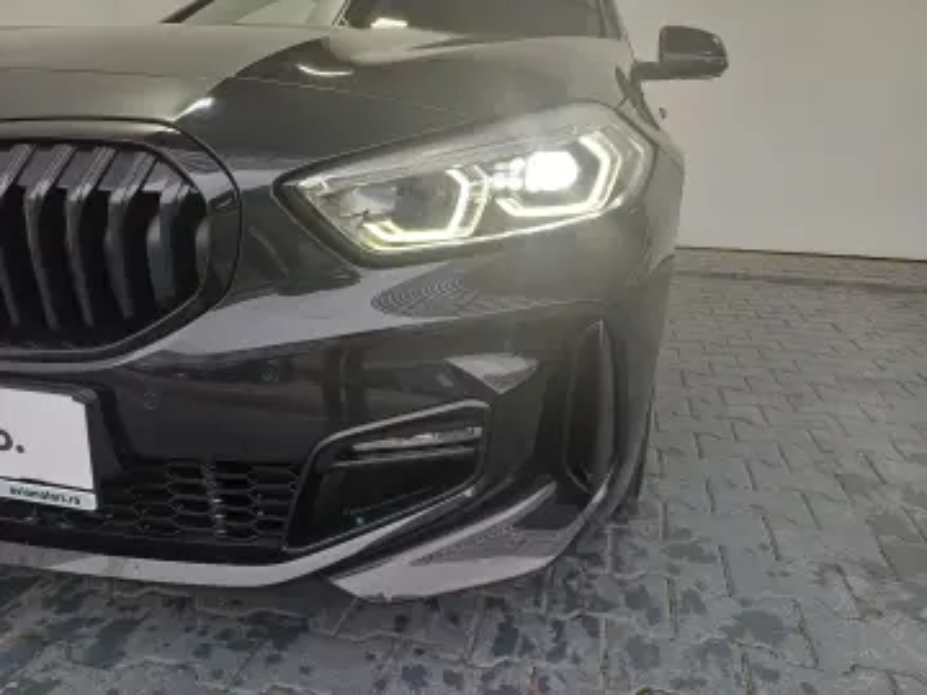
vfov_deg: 54.9
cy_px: 348
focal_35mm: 25
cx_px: 464
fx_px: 669
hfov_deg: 69.4
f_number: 1.8
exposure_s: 1/50
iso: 50
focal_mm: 4.65
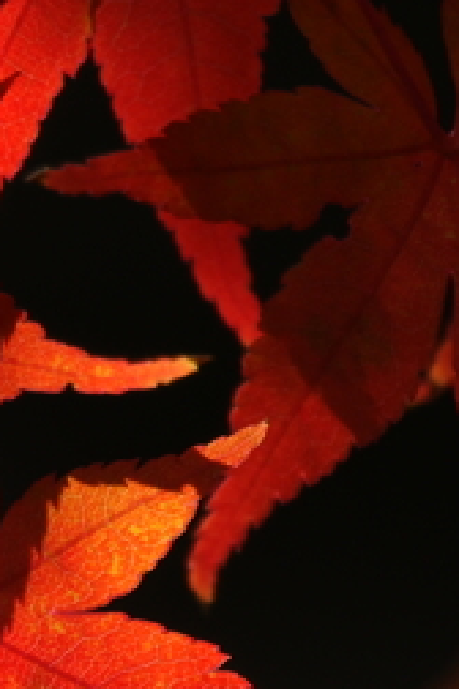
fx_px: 34900
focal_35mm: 1825
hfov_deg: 0.8
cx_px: -642
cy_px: 815
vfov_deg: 1.1
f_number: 5.6
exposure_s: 1/80
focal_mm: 300
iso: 100
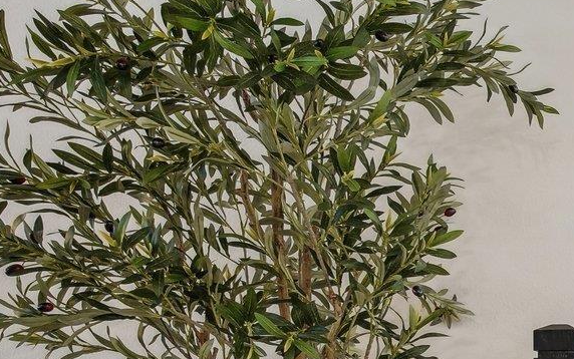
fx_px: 970
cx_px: 845
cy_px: 417
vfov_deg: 19.9
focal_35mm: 62
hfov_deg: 25.4
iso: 400
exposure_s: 1/8
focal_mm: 17
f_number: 8
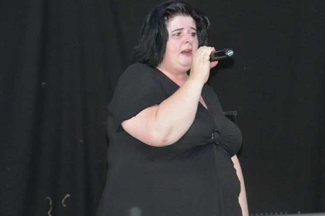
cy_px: 112
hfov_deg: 12.2
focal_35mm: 169
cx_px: 173
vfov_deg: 8.1
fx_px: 1525
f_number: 5
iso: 2000
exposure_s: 1/60
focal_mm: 100
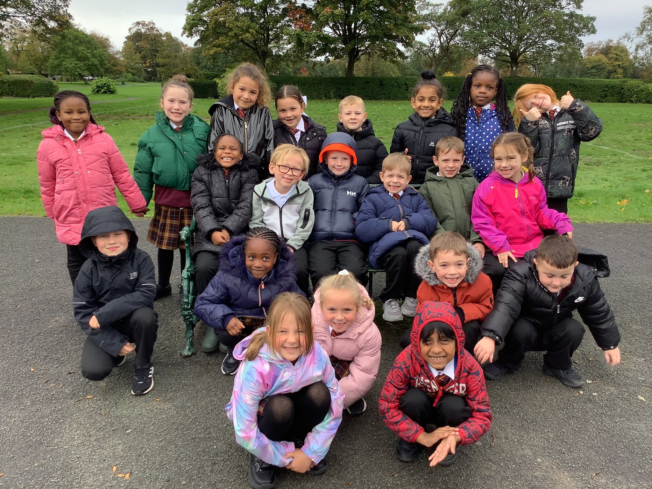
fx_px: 584
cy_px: 244
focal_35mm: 31
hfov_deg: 58.4
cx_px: 326
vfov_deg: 45.4
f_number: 2.4
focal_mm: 3.3
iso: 25
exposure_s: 1/162
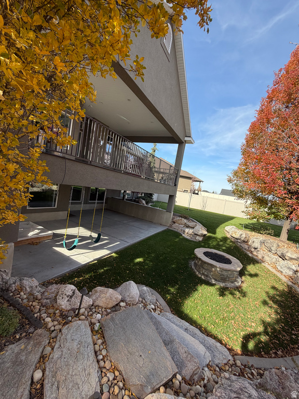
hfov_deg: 85.7
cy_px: 200
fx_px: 161
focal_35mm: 14
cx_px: 150
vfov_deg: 102.1
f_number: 2.2
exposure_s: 1/502
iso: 50
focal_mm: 2.22
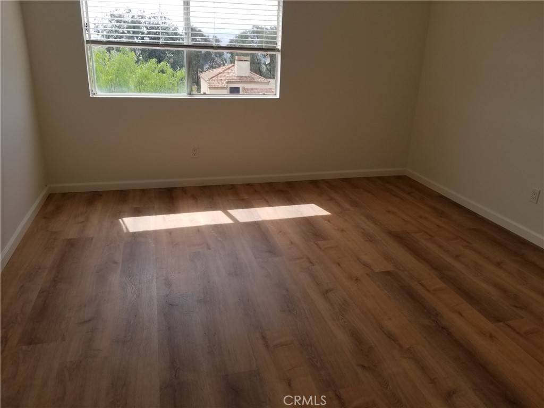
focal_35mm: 26
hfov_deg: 67.3
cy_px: 204
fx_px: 409
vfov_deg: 53.1
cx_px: 272
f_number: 1.7
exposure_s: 1/662
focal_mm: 4.25
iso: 50
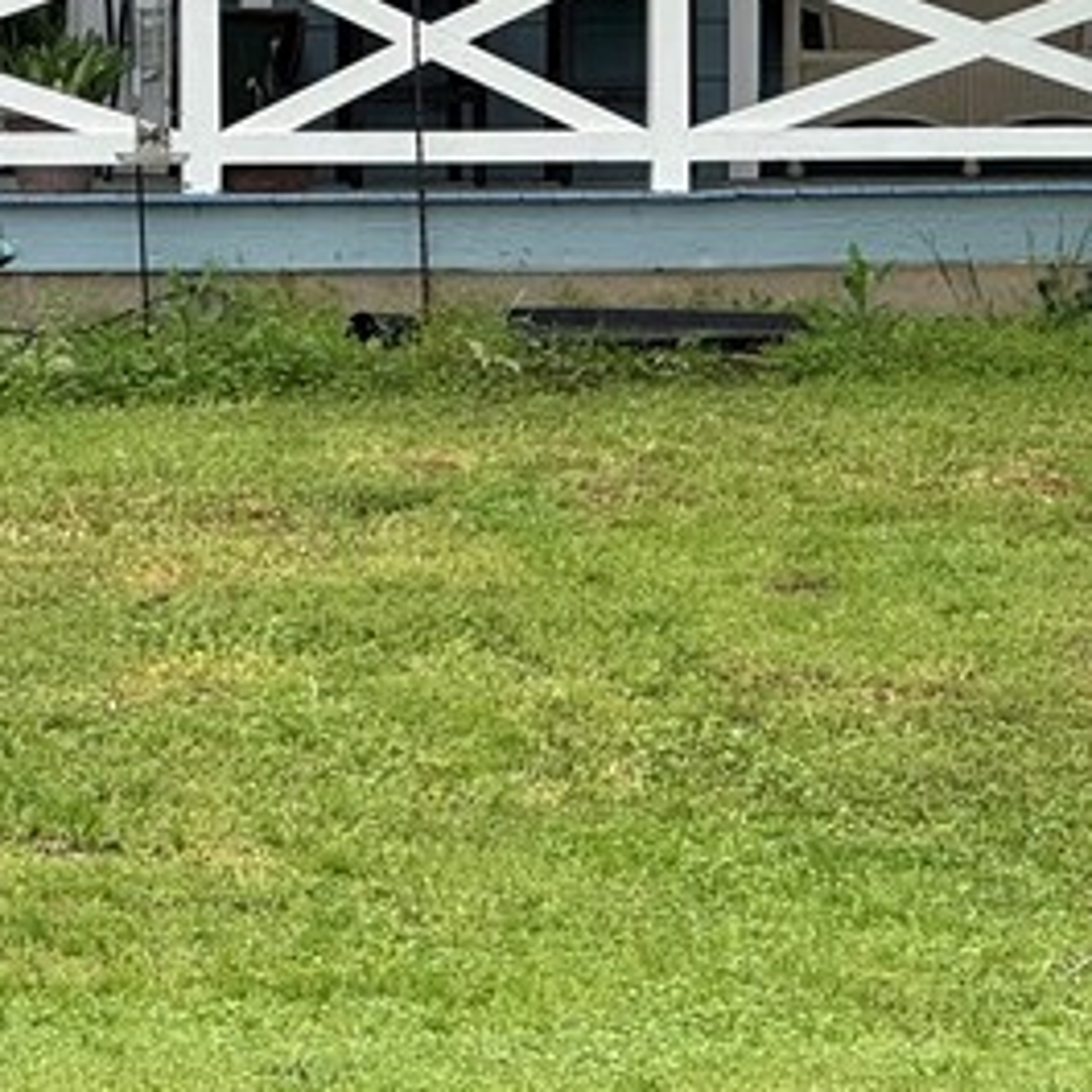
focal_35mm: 263
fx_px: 9387
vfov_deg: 6.6
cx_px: 301
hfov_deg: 6.7
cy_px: -25
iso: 25
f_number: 2.8
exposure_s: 1/101
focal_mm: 9
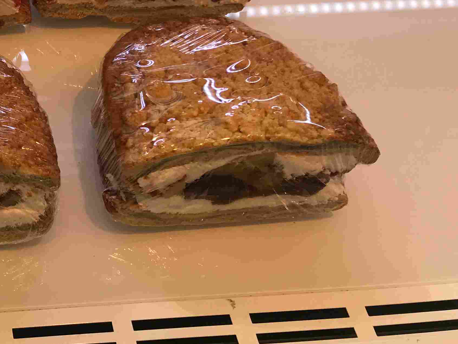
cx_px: -62
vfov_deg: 20.6
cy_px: -63
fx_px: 887
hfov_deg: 26.4
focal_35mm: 67
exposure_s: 1/239
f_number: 1.8
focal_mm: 3.99
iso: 20
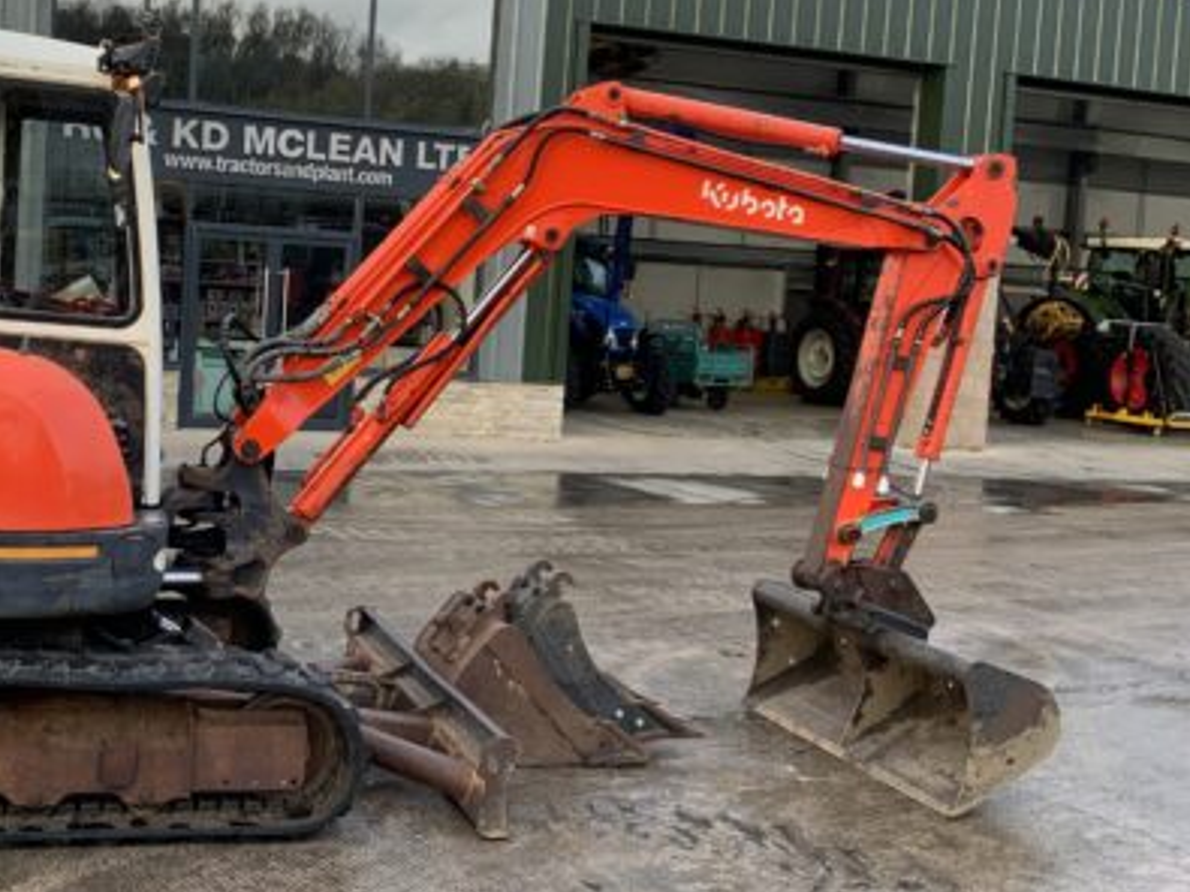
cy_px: 371
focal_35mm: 47
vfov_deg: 30.8
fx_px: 1615
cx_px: 331
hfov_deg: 39.6
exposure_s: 1/122
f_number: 1.8
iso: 32
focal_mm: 3
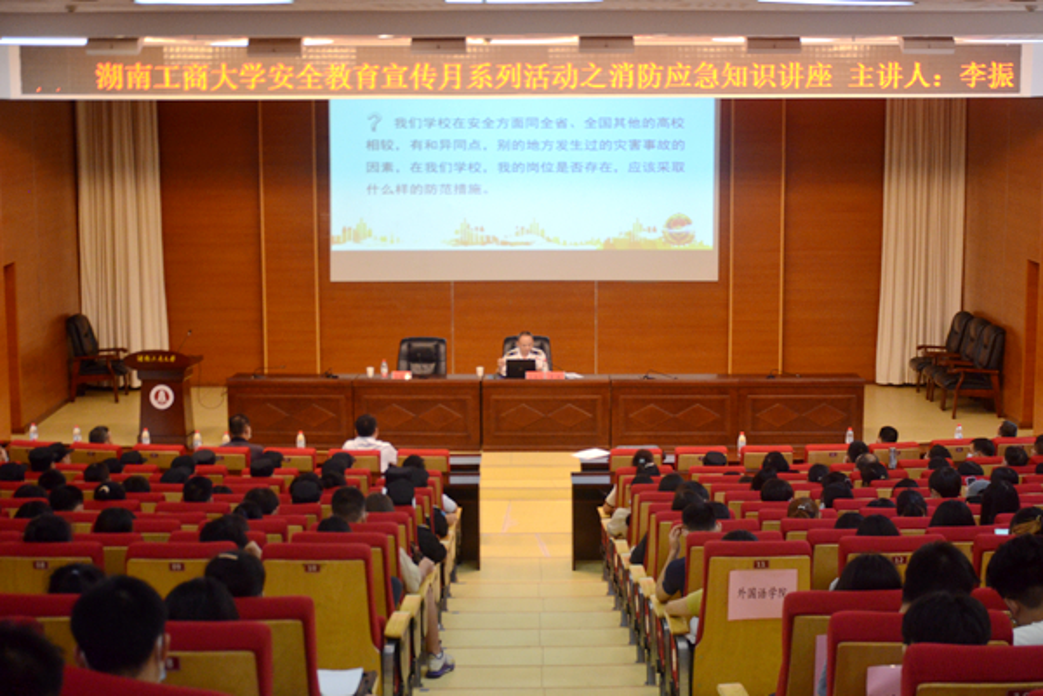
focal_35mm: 63
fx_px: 1825
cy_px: 348
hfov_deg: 31.9
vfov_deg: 21.6
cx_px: 522
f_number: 5.6
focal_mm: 42
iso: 1250
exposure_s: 1/30
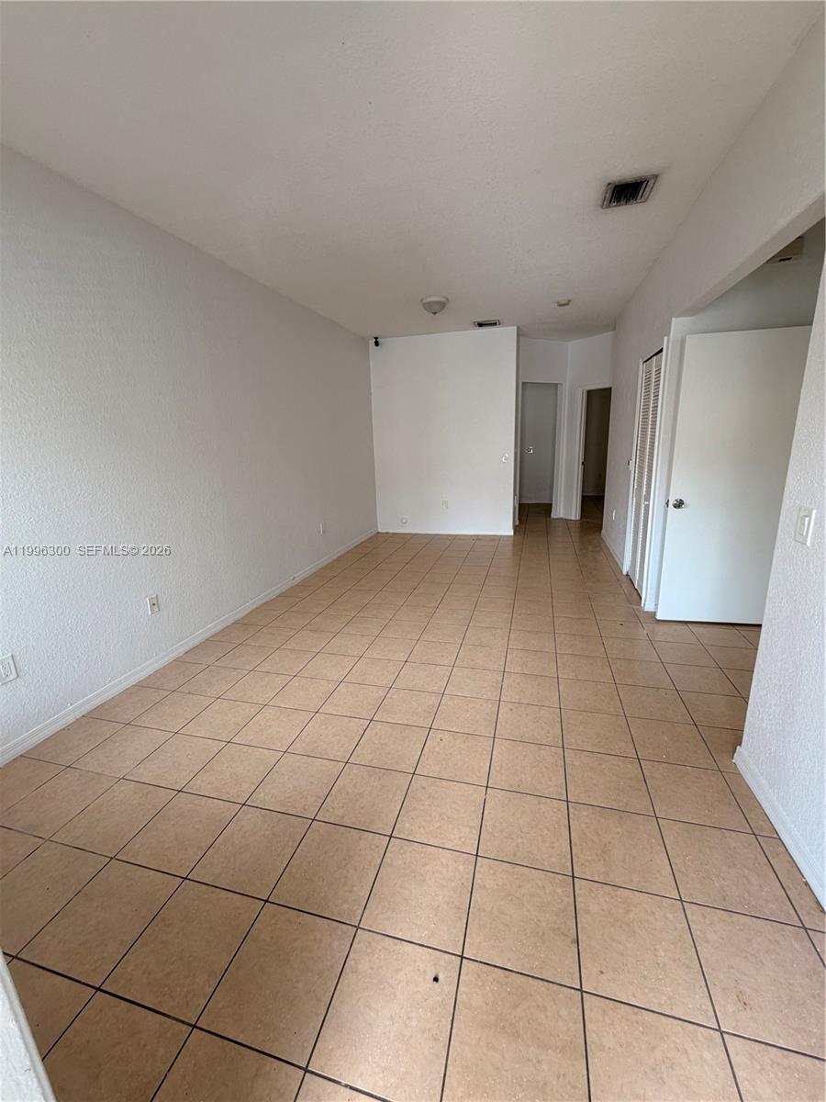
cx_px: 413
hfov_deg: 85.7
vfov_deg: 102.1
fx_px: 445
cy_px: 551
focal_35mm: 14
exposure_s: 1/120
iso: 50
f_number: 2.2
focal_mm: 2.22
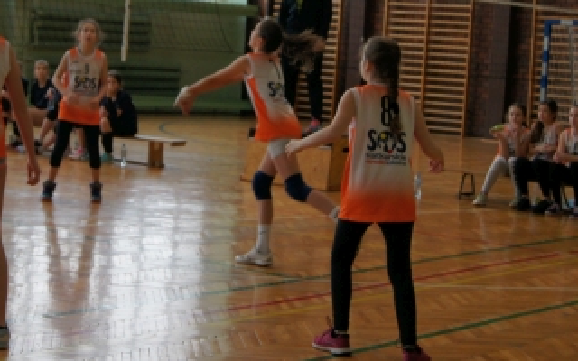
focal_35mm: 86
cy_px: 106
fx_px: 1355
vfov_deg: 15.1
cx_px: 211
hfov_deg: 24.0
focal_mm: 30
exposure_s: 1/125
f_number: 4.5
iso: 500
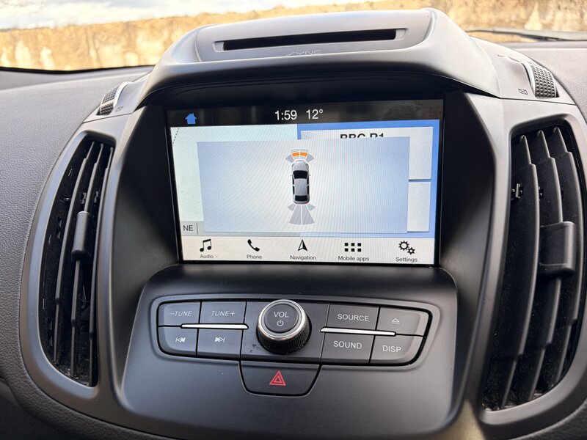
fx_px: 441
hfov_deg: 67.3
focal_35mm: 26
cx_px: 294
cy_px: 220
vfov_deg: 53.1
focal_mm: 5.96
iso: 32
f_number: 1.6
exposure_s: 1/146
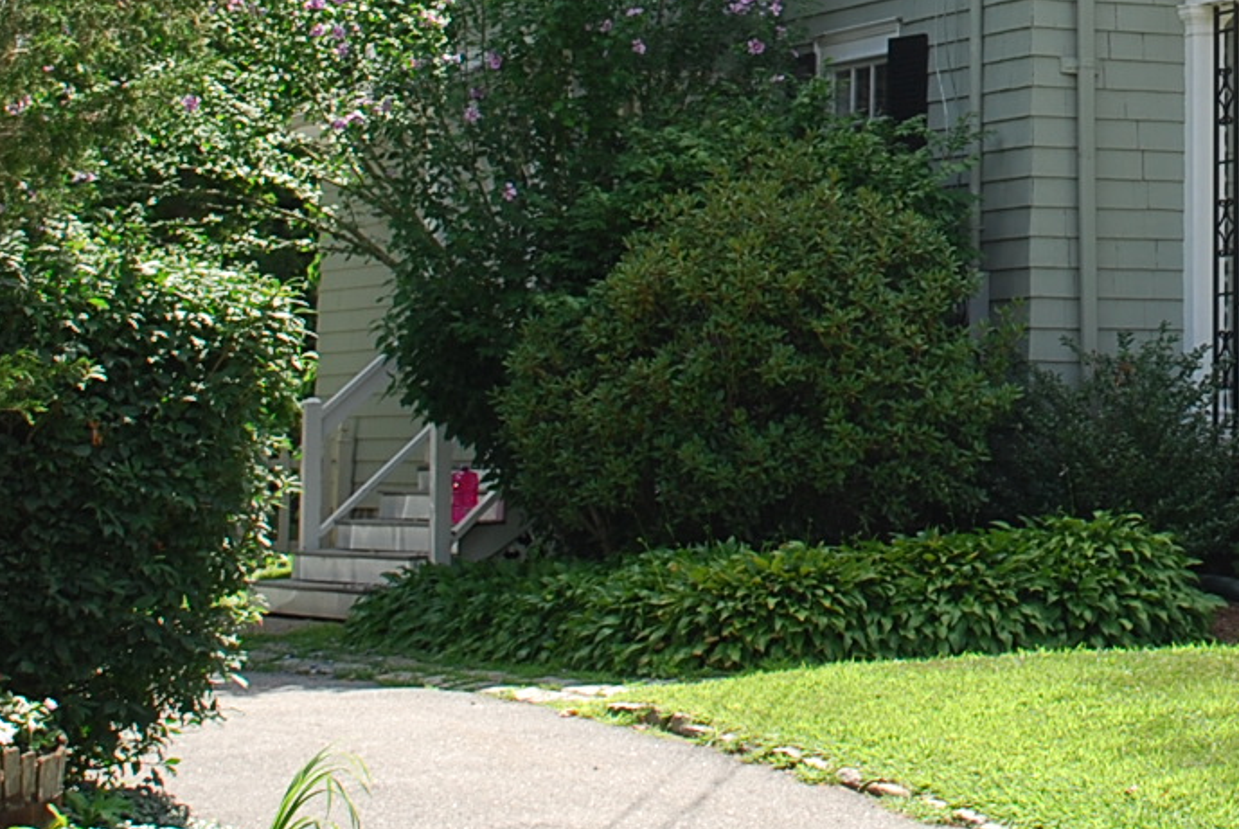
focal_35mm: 118
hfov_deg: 16.8
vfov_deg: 11.5
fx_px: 4065
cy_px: -70
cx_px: 1331
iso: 100
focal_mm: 28
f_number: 5.6
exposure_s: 1/200
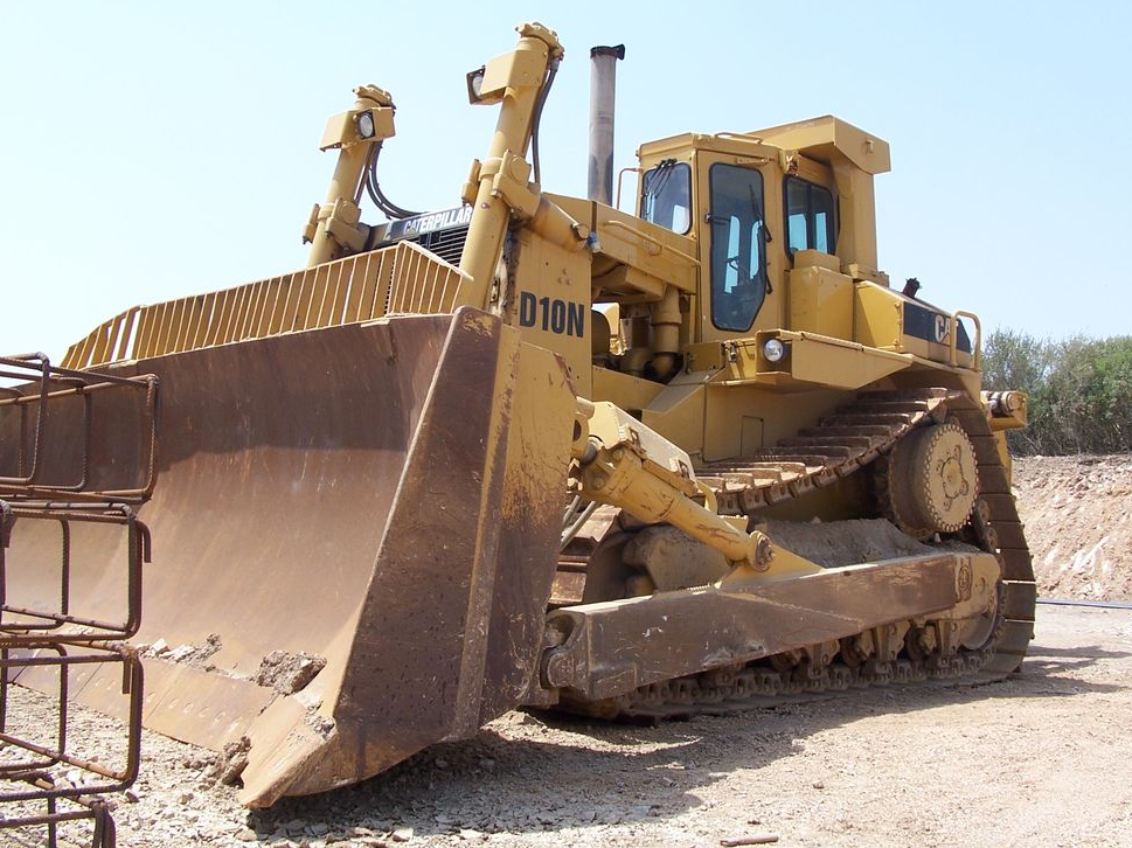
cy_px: 408
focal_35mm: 37
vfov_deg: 38.6
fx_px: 1210
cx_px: 586
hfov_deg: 50.1
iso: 80
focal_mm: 6
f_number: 4
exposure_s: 1/500
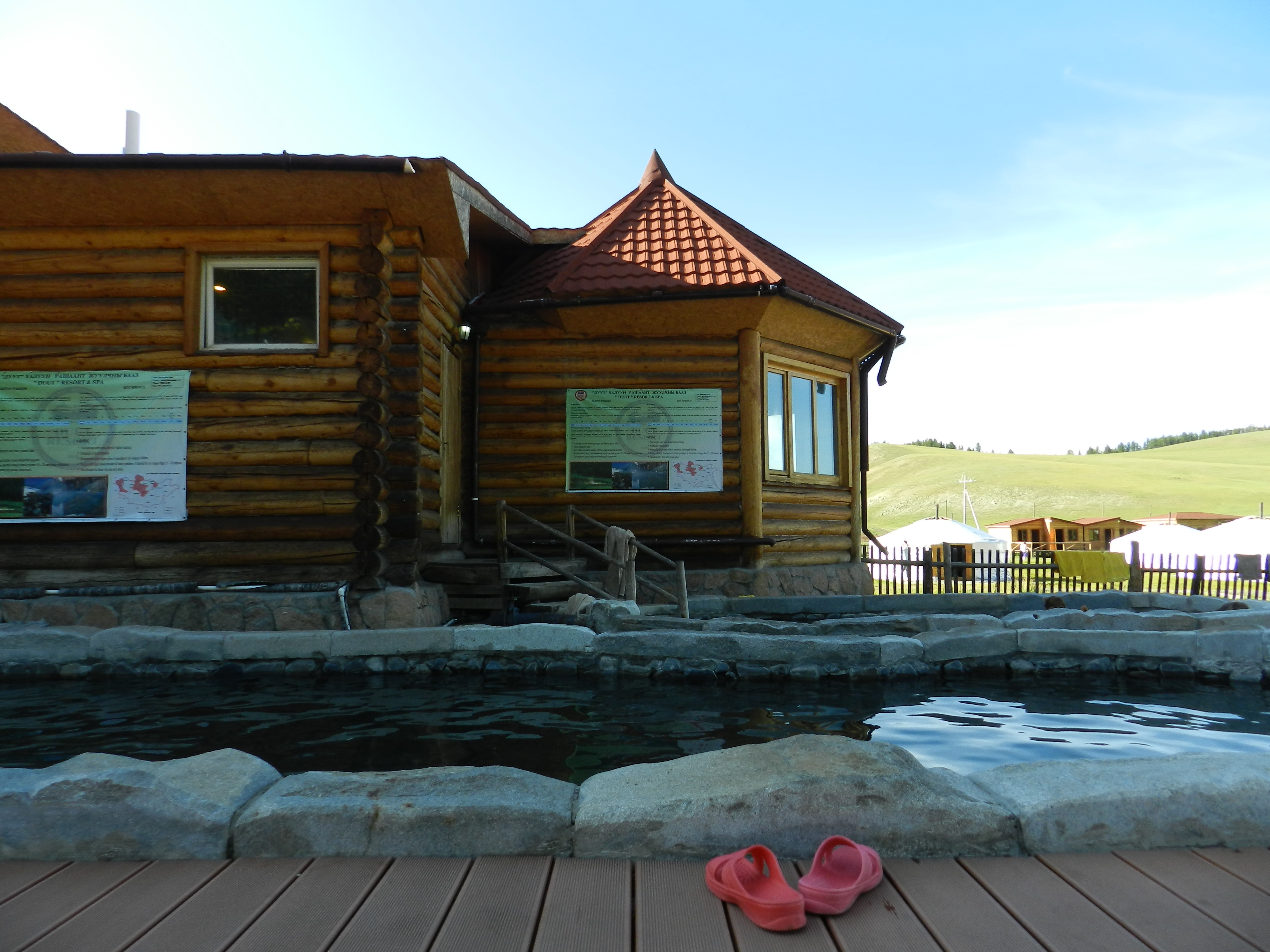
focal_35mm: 23
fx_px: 844
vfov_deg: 58.9
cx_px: 635
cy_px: 476
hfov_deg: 73.9
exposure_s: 1/400
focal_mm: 4
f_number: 3.4
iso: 160
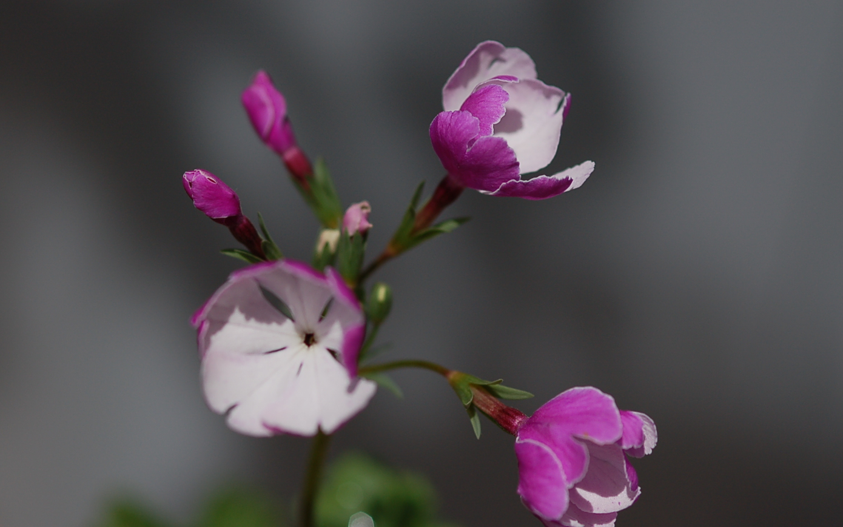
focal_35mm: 174
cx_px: 392
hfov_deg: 12.1
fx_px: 3988
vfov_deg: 7.6
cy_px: 281
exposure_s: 1/4000
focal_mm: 105
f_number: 4
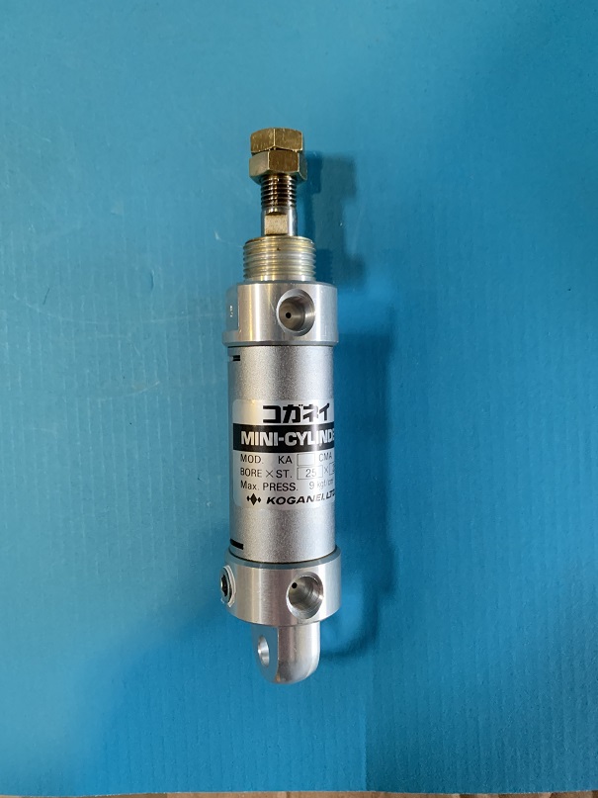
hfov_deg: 53.1
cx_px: 299
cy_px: 399
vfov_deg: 67.3
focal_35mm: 26
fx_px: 599
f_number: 1.8
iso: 400
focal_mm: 4.25
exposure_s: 1/53
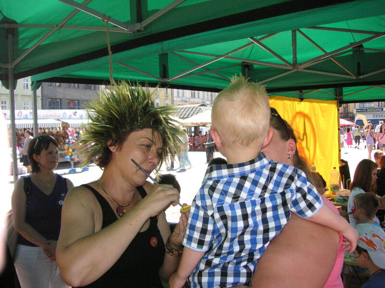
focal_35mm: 37
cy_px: 144
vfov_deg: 38.7
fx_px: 412
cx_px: 192
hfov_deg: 50.1
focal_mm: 6.1
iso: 160
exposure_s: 1/1000
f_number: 2.8
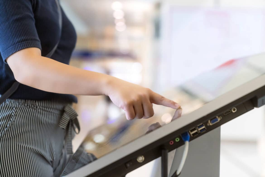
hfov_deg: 28.8
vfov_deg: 19.5
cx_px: 132
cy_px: 88
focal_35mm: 70
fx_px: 515
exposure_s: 1/250
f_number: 2.8
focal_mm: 70
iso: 1000
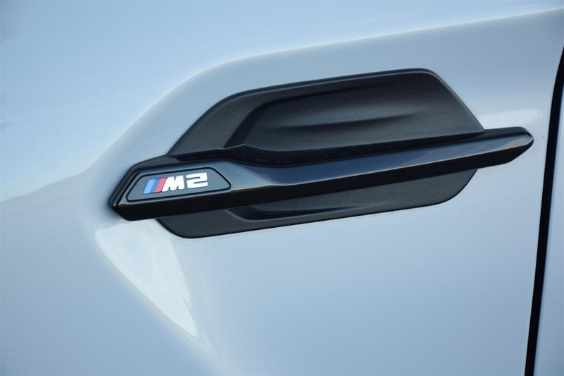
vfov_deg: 13.0
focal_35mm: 105
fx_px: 1645
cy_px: 188
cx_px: 282
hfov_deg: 19.5
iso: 400
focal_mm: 70
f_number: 5.3
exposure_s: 1/200
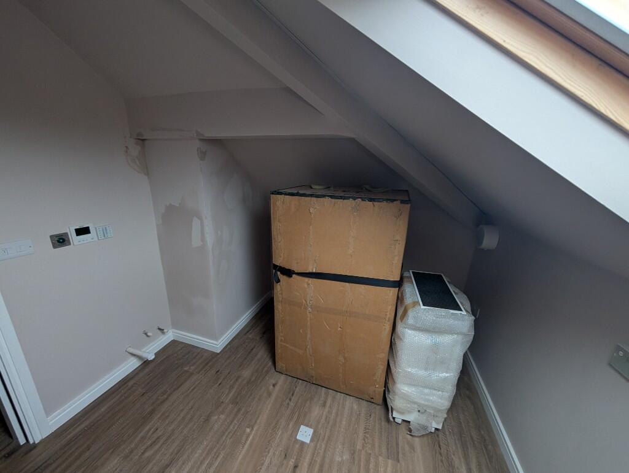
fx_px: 218
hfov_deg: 110.5
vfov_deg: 94.6
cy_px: 236
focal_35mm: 12
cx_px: 314
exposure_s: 1/120
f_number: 1.7
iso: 140
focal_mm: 2.02
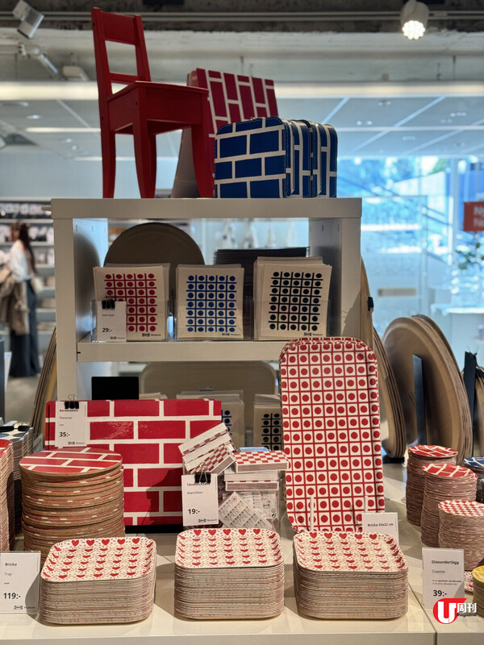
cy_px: 322
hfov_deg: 30.3
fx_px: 895
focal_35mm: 48
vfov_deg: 39.7
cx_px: 242
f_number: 1.78
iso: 50
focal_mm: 6.76
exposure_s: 1/100
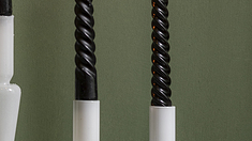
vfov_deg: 2.3
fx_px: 3480
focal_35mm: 521
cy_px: -127
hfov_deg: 4.1
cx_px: 94
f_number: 6.3
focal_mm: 135
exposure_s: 1/13
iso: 160
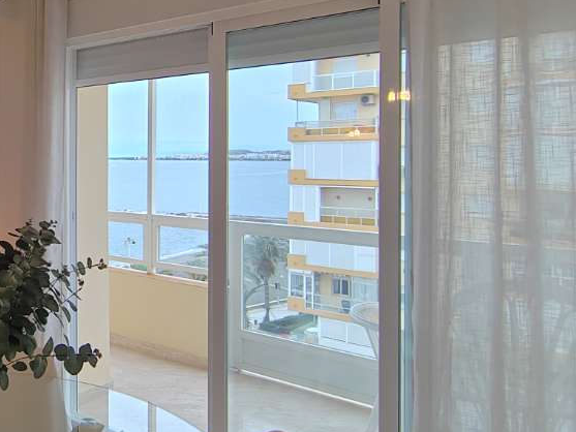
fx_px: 583
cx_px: 12
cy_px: 164
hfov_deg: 45.3
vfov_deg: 40.4
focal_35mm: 35
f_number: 2.2
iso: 100
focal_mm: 2.16
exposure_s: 1/100
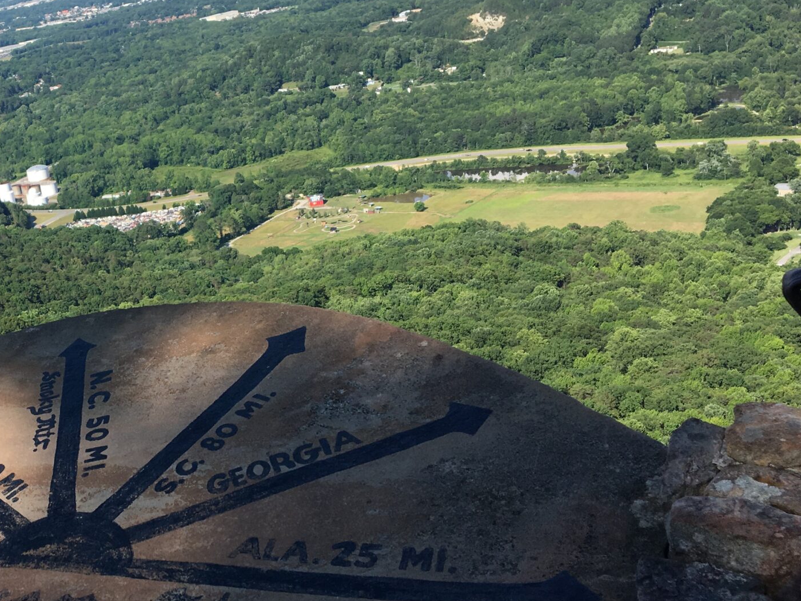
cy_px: 332
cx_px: 96
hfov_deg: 34.4
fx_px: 1227
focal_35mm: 53
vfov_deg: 27.5
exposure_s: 1/1148
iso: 25
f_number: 2.2
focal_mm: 4.15
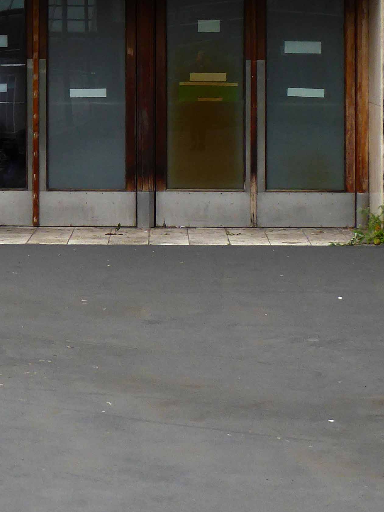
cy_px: 82
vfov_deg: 18.5
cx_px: 169
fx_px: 1553
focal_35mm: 105
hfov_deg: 14.1
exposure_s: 1/500
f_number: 3.7
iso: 100
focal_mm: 6.3
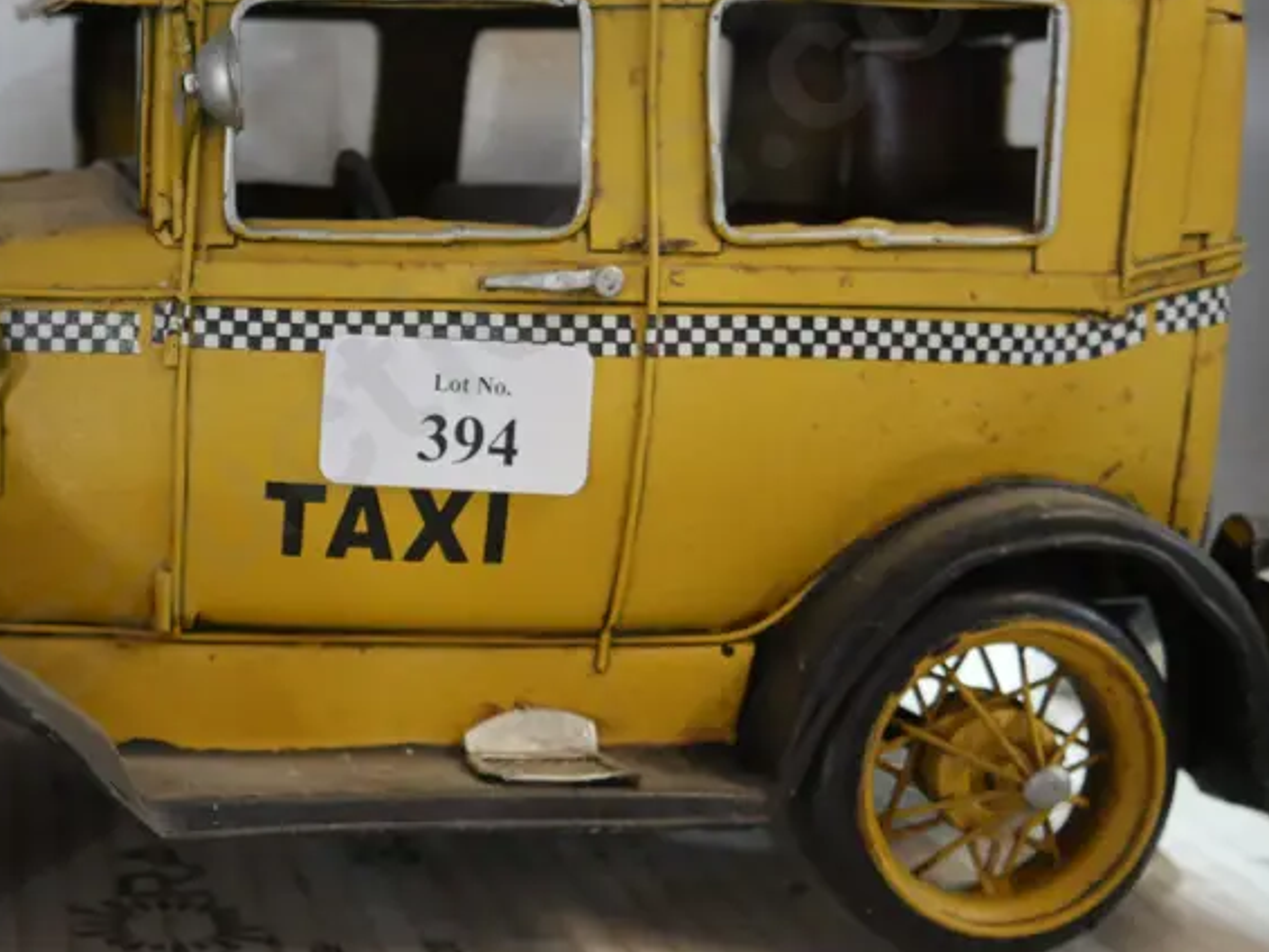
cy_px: 504
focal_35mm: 58
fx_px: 2127
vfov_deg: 25.2
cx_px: 245
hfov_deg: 32.3
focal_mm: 16
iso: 1600
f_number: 4
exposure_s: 1/60
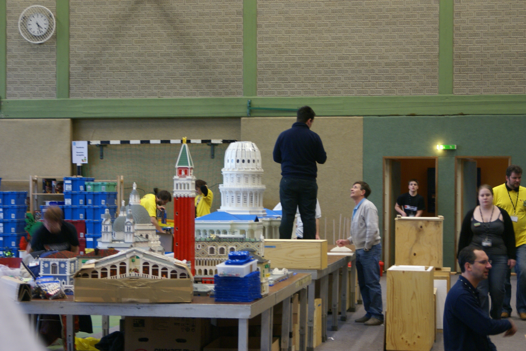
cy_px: 176
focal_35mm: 75
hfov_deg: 27.0
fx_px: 1096
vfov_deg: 18.2
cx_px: 263
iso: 400
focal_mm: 50
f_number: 4.5
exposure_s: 1/20
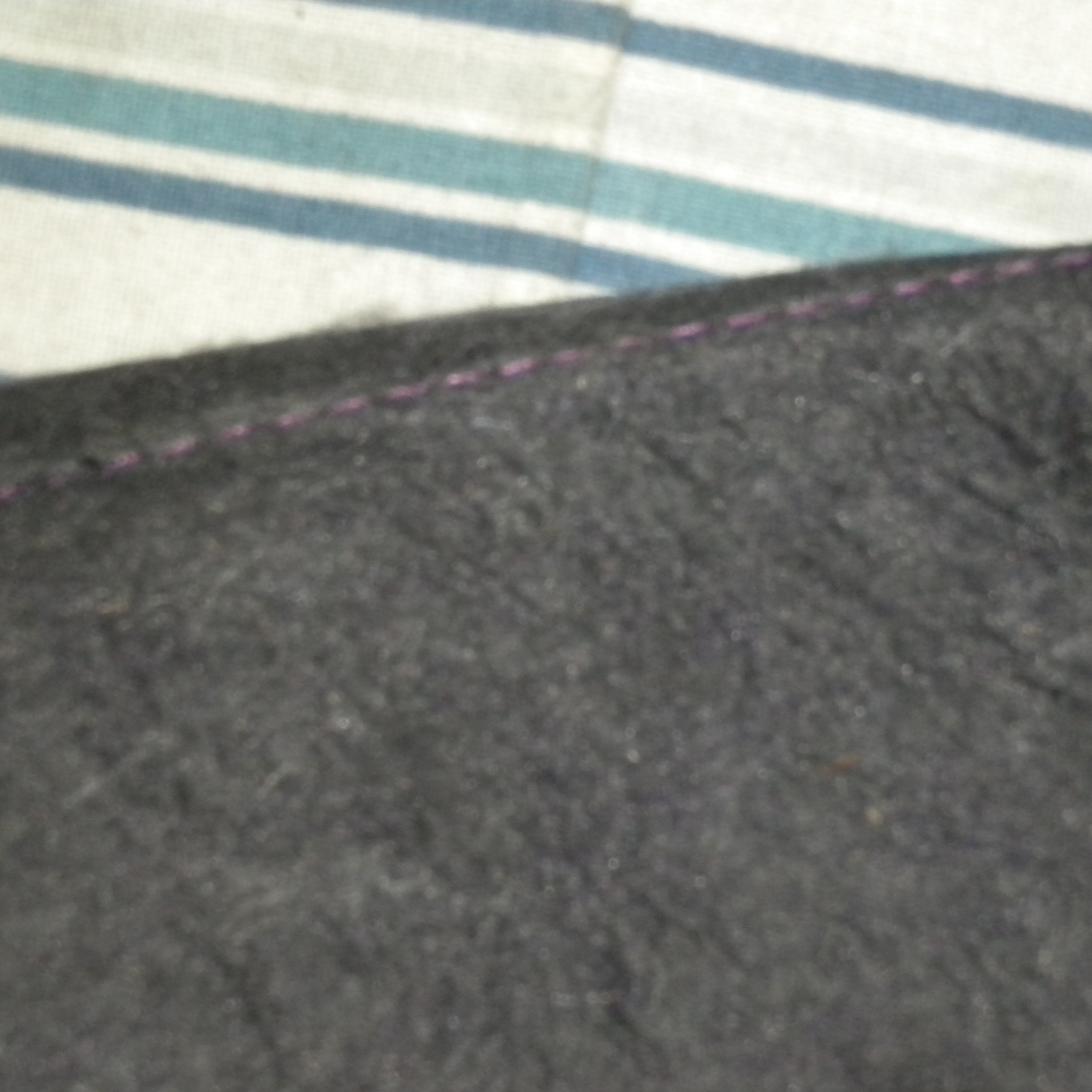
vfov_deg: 14.1
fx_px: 4426
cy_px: 547
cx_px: 667
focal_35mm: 124
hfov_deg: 14.1
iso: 400
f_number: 8.5
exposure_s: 1/60
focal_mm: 18.9
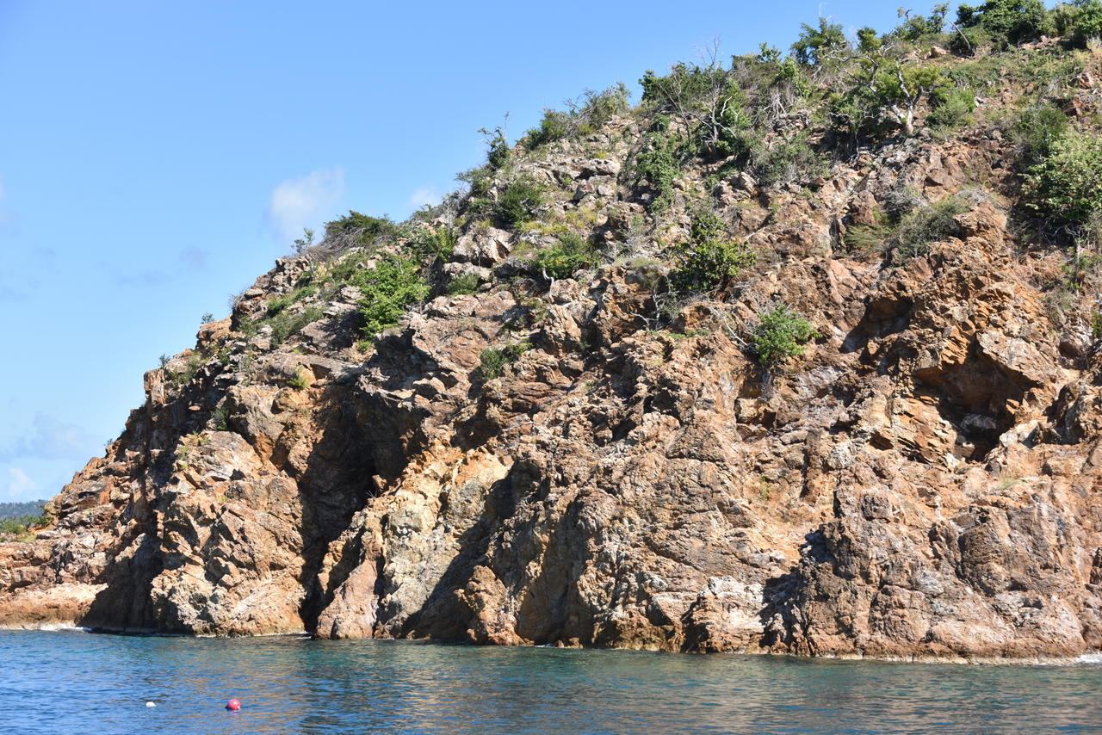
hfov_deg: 26.0
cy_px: 368
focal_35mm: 78
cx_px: 551
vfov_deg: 17.5
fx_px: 2388
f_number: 8
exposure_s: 1/250
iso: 100
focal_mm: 78
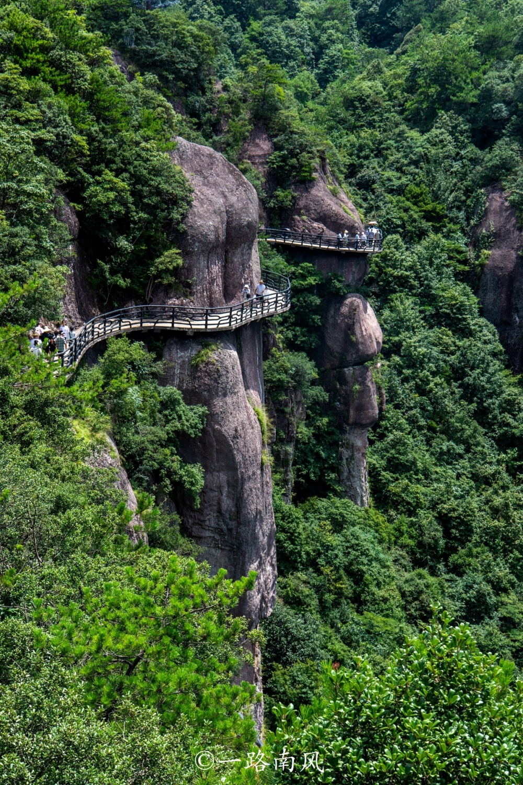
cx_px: 262
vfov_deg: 32.4
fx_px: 1350
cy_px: 392
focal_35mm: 62
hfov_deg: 21.9
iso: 125
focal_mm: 62
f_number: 14
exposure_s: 1/100
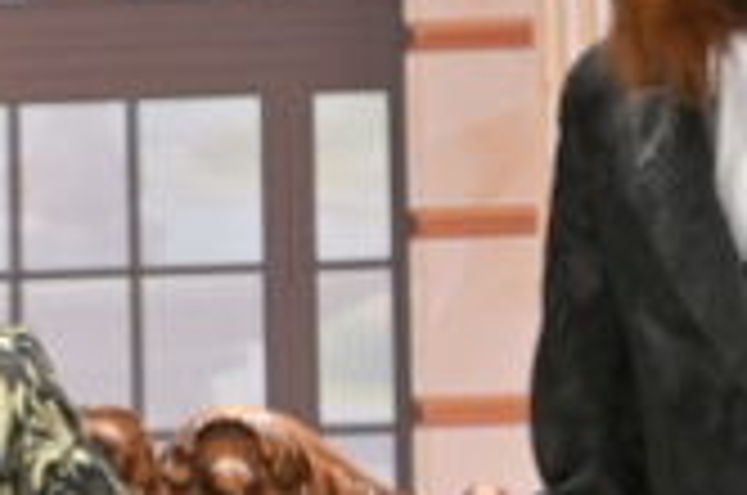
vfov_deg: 1.1
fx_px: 25618
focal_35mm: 1237
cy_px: 502
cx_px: -256
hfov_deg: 1.7
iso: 250
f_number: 2.8
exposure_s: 1/320
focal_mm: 200
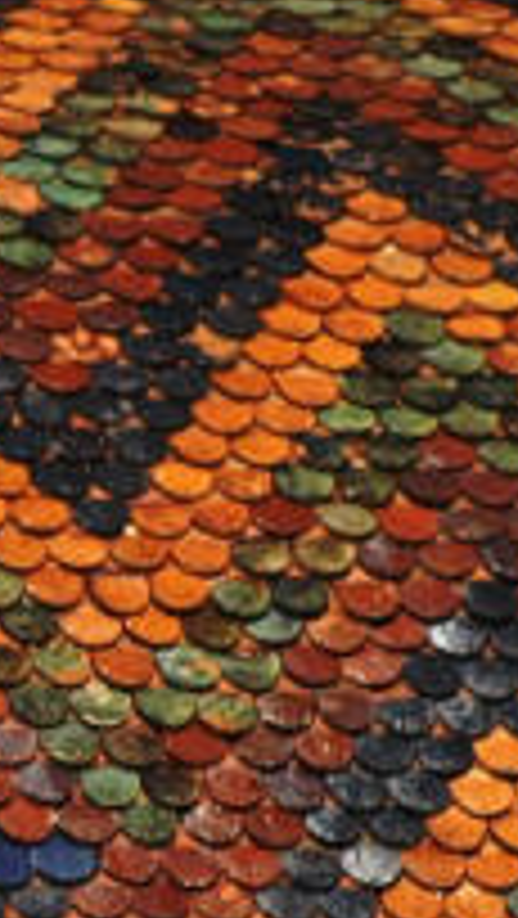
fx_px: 18771
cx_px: -23
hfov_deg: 1.6
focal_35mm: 770
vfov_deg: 2.8
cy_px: 718
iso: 100
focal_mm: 200
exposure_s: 1/500
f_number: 6.3
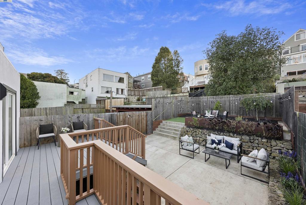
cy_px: 102
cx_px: 153
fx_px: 111
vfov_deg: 85.5
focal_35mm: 13
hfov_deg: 108.3
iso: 160
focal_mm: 13
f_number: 9
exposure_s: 1/13
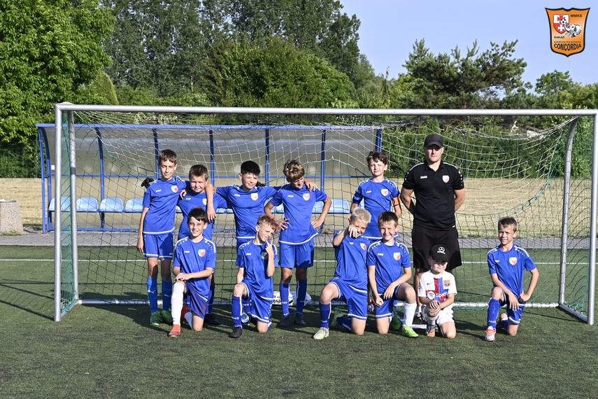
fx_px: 1445
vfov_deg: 15.7
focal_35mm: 87
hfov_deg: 23.4
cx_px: 299
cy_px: 200
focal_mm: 58
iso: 220
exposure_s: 1/1000
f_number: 5.6
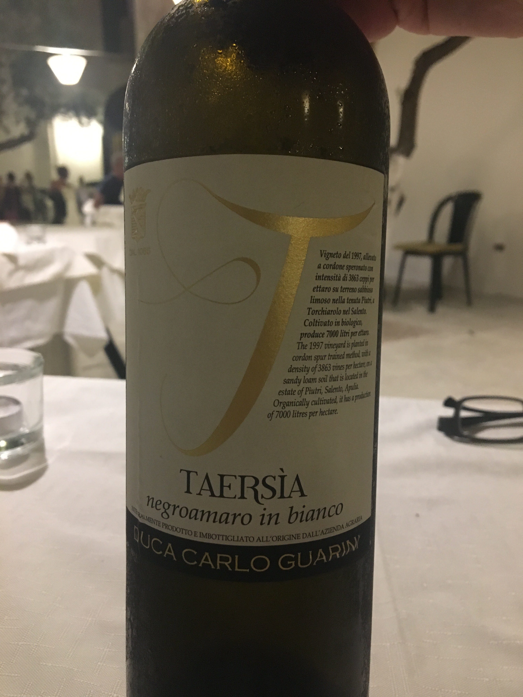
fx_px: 584
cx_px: 262
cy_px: 348
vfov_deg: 61.7
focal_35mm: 29
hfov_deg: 48.2
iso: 400
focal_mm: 4.15
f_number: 2.2
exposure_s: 1/17
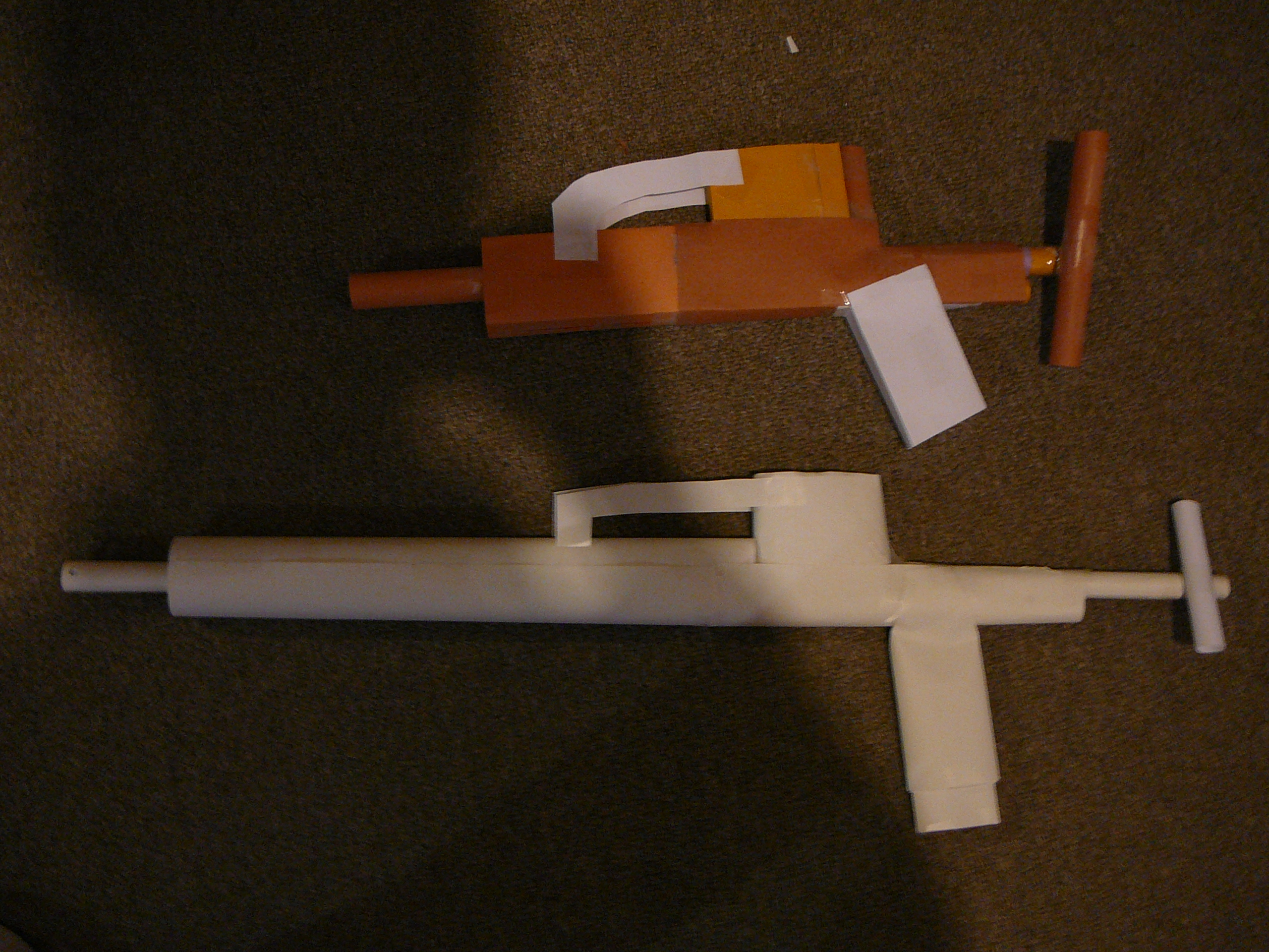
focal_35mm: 35
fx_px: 1283
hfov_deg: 52.6
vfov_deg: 40.7
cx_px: 634
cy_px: 476
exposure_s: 1/8
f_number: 2.8
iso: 200
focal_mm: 5.2
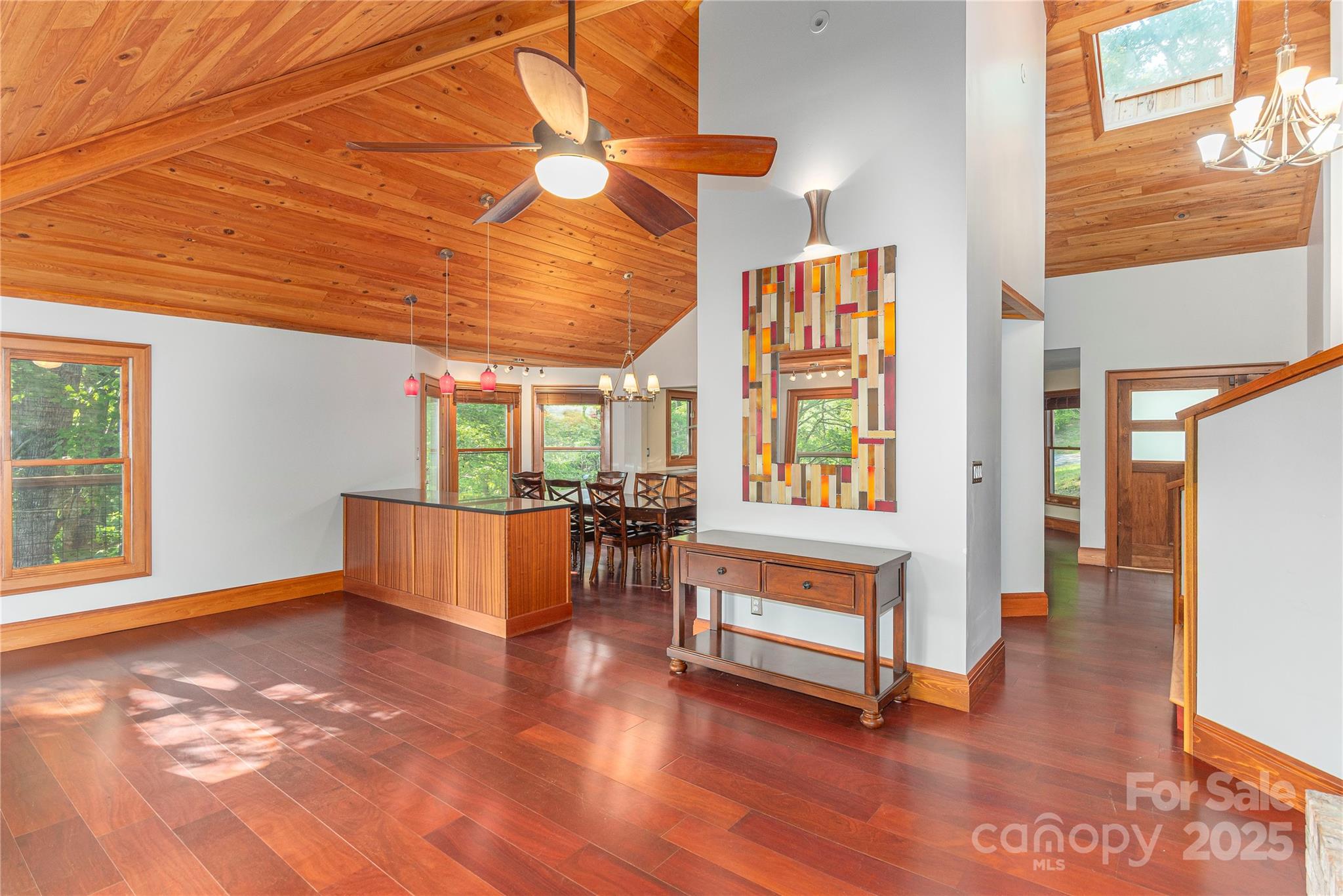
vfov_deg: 70.5
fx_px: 634
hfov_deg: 93.3
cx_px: 672
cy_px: 448
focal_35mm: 17
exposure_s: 1/40
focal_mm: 17
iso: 320
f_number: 7.1
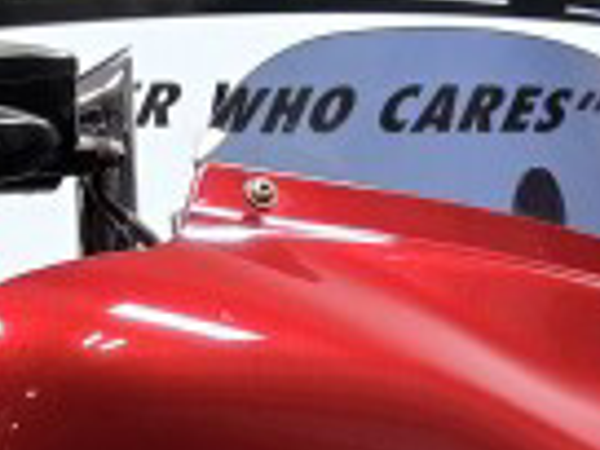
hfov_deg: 9.5
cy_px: 1204
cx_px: -192
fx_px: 3536
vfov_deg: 6.8
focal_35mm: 204
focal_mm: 5.96
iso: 50
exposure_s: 1/120
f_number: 1.6
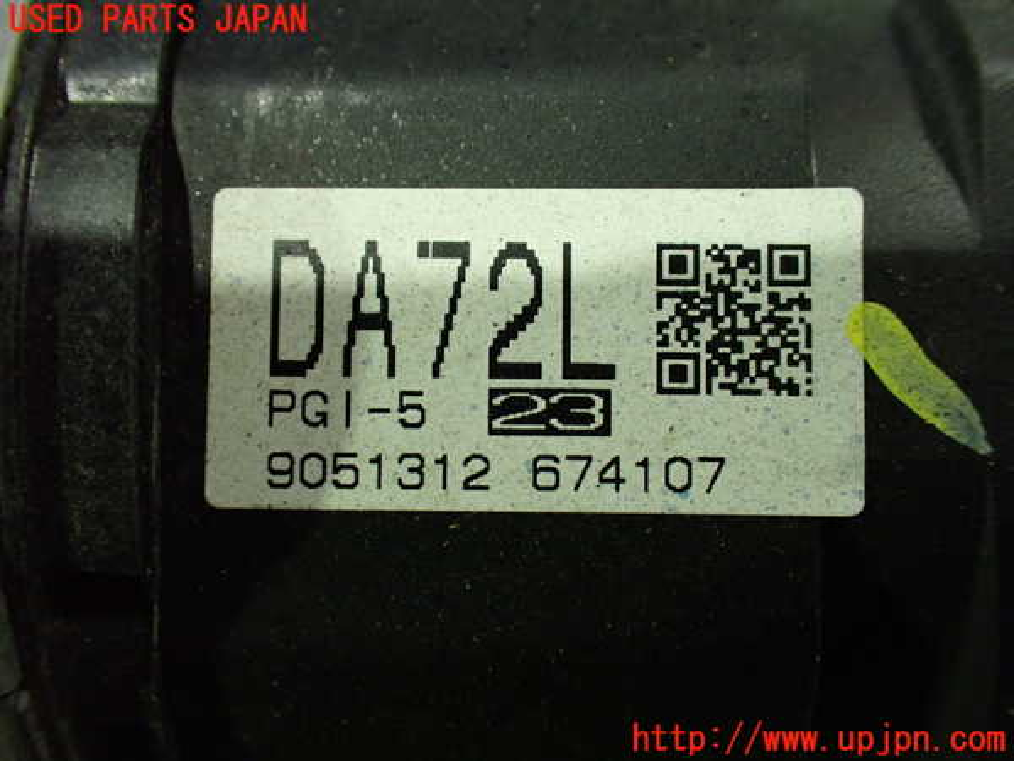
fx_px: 879
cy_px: 380
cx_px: 507
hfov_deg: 60.0
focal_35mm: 30
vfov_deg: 46.8
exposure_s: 1/50
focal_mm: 5.4
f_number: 2.3
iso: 800
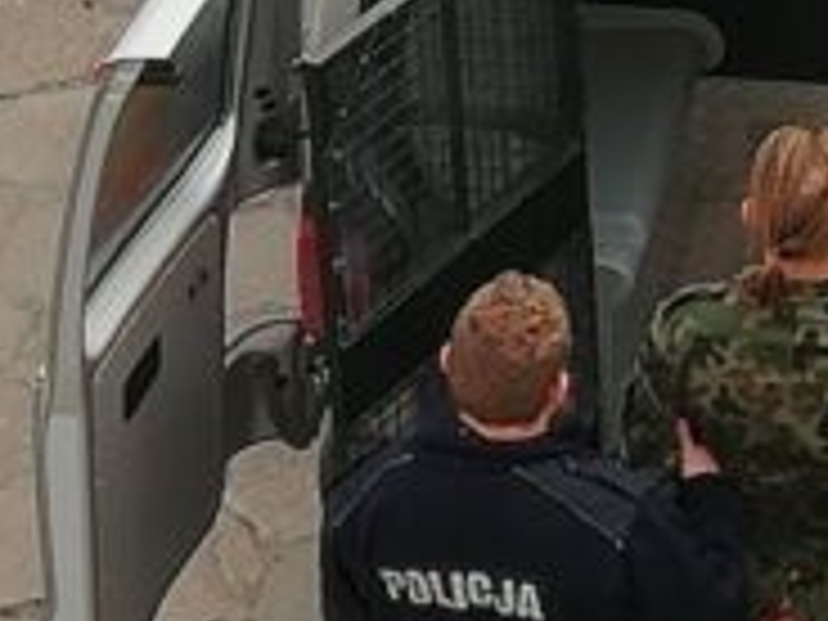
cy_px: -56
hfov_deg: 8.7
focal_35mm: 221
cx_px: 1238
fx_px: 5286
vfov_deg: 6.7
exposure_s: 1/415
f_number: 2.2
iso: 50
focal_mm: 3.46
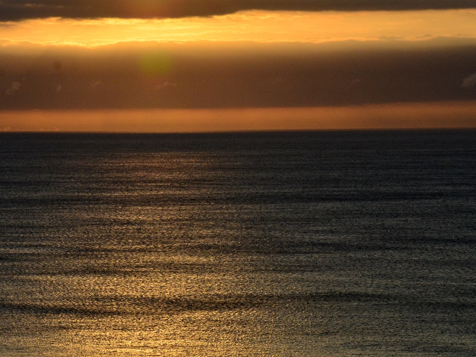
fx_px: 2513
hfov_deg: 10.8
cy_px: 176
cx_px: 160
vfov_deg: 8.1
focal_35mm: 183
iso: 640
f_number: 11
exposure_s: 1/2000
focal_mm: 75
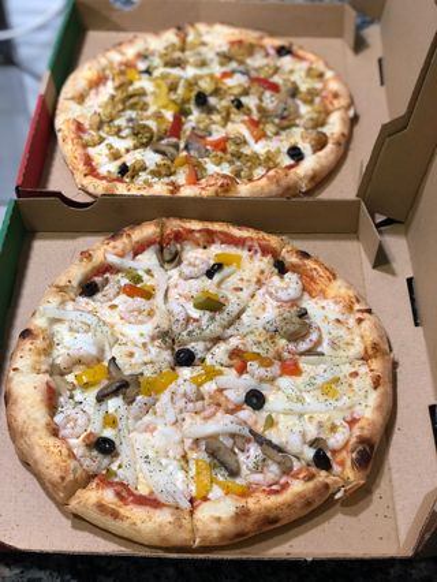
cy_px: 291
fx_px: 874
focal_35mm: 52
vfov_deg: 36.8
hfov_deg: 28.1
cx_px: 218
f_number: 2.4
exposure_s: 1/20
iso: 160
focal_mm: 6
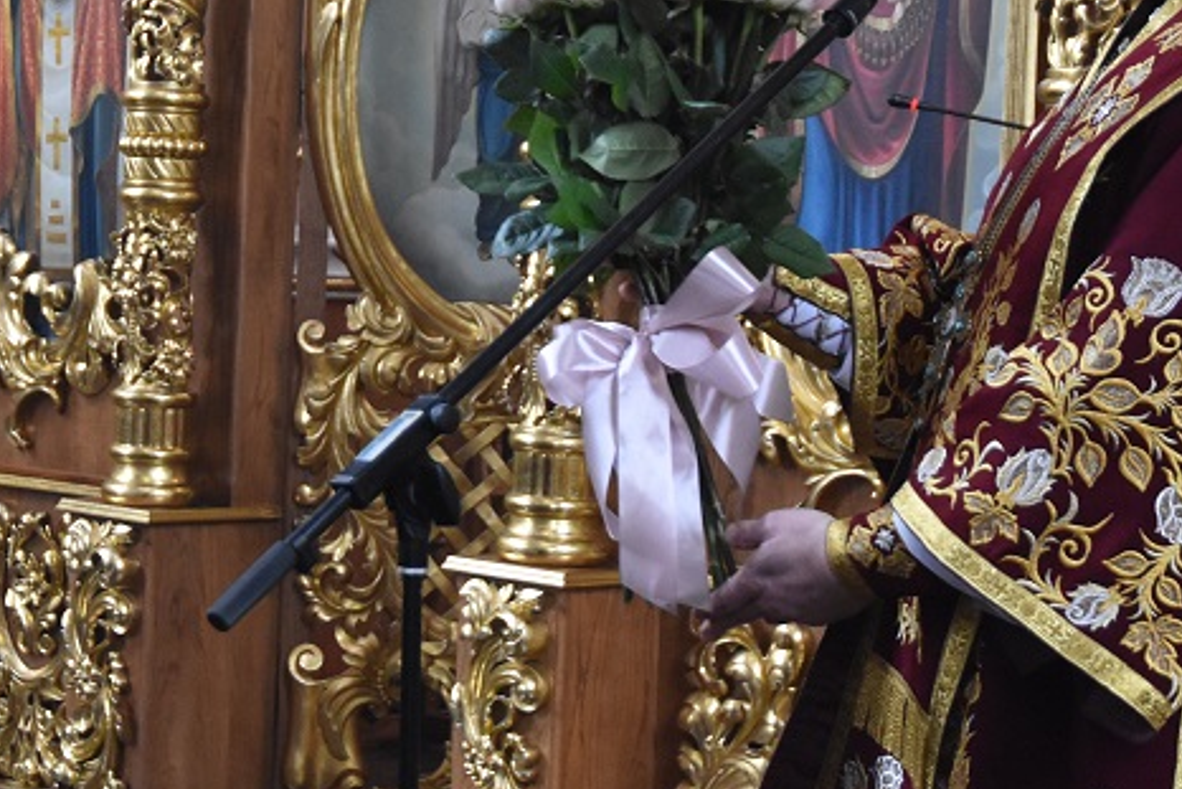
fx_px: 3353
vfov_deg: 13.4
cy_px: 247
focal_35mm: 102
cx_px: 254
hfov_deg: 19.8
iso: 2500
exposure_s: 1/125
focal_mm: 31
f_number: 4
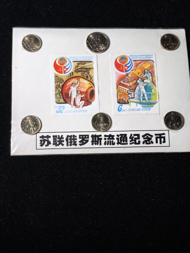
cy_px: 126
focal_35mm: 50
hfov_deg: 29.1
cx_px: 95
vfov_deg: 38.2
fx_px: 366
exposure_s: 1/100
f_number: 1.63
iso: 125
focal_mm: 5.85
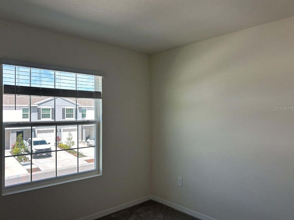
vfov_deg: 51.4
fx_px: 229
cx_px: 147
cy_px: 108
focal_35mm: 27
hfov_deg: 65.3
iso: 50
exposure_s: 1/377
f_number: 1.5
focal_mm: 5.7
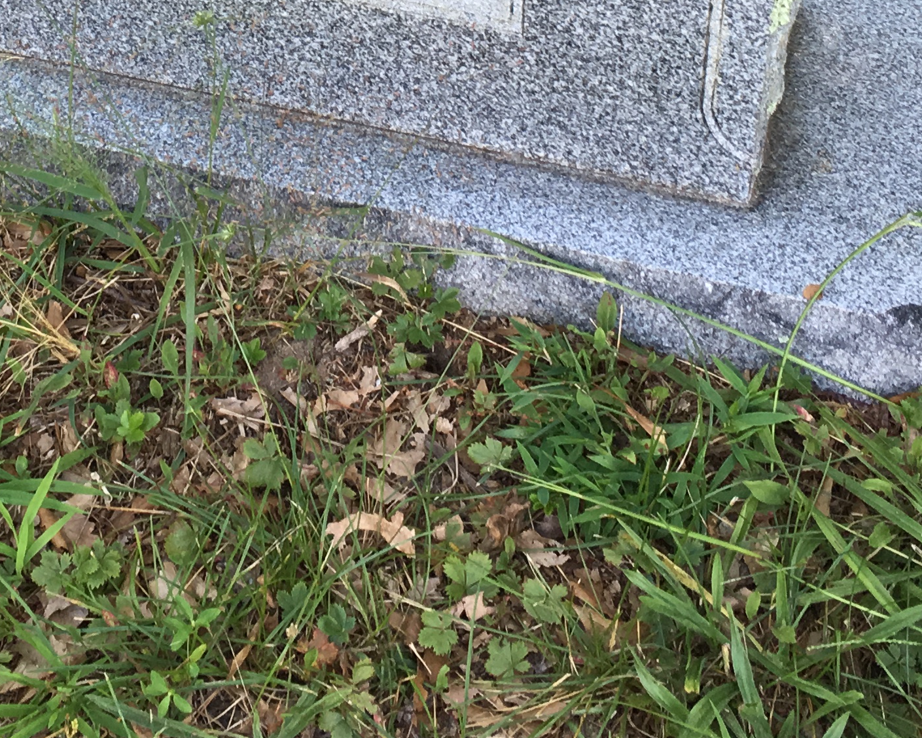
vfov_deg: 17.7
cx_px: 264
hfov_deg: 23.4
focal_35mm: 81
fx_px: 2210
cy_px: -229
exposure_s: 1/120
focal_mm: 4.15
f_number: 2.2
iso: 32
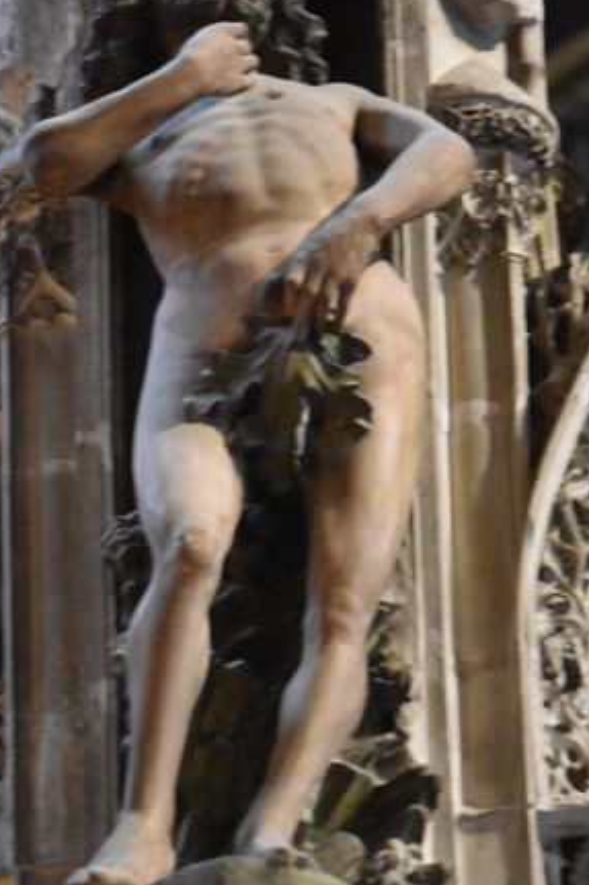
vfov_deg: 5.5
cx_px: 317
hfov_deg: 3.6
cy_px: 444
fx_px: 9279
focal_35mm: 378
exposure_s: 1/50
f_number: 5.3
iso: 12800
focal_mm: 155
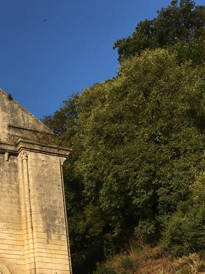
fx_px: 537
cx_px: -20
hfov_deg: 20.6
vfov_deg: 26.2
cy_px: 305
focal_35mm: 68
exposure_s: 1/1282
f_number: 2.2
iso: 25
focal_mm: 4.15
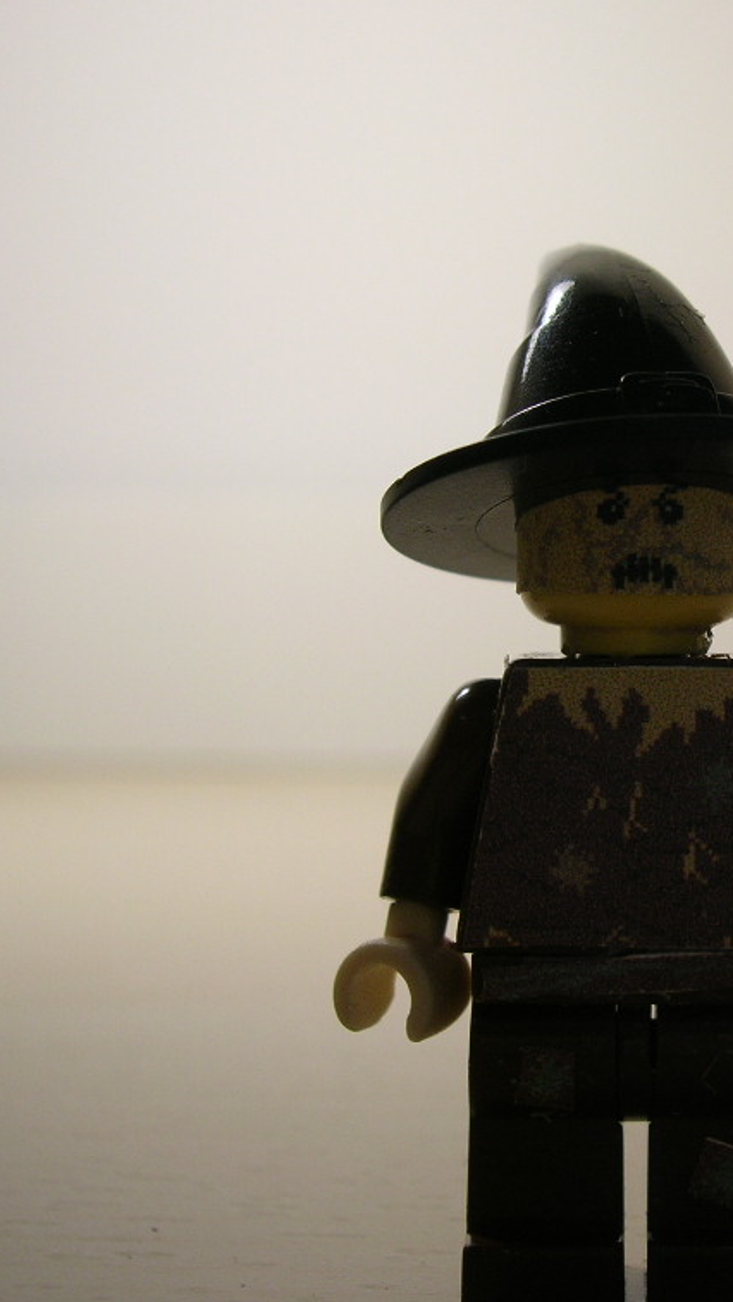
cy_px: 647
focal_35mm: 56
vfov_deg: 37.2
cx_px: 693
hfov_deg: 20.9
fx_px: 1934
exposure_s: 1/48
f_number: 3
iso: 50
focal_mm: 6.4
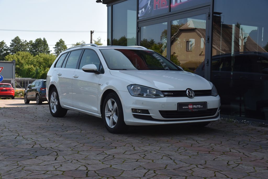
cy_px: 90
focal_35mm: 52
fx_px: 387
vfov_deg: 26.0
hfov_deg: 38.2
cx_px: 134
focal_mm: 52
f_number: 9
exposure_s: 1/320
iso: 500
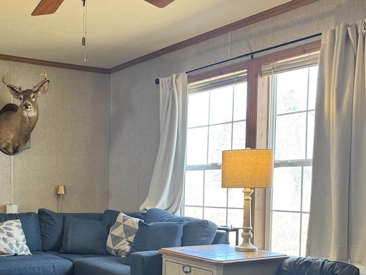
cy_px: 210
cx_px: 66
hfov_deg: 39.4
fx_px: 486
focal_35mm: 46
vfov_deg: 30.9
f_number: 1.78
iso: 160
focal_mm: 6.76
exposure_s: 1/60
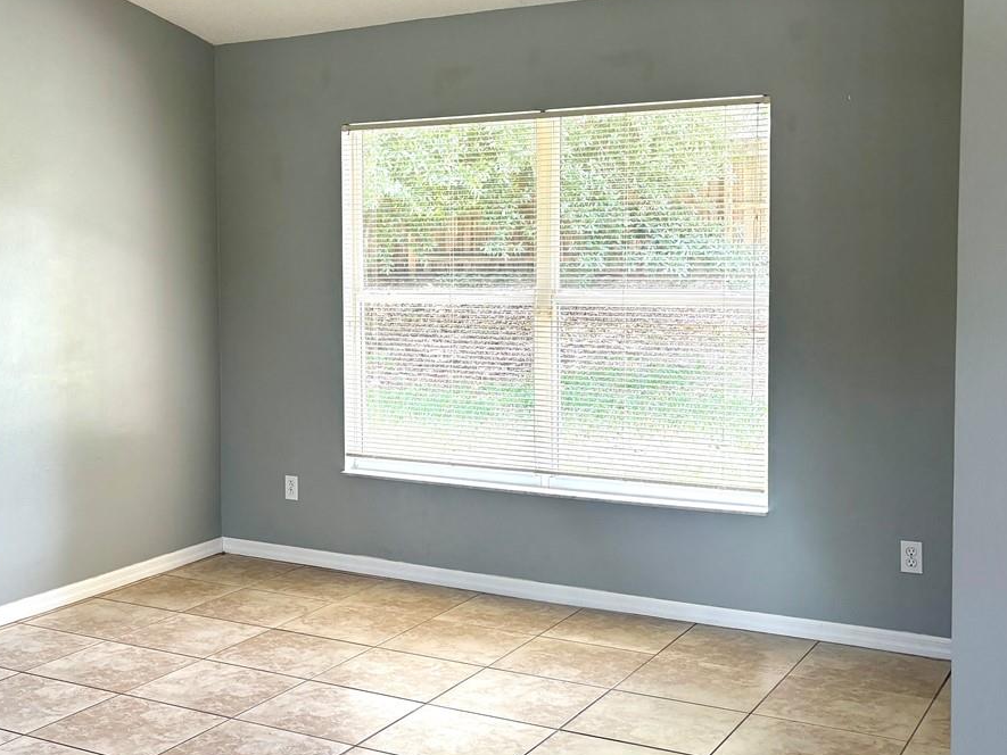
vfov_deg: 30.8
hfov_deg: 39.5
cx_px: 276
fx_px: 1367
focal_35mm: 47
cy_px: 325
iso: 80
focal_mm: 5.96
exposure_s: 1/120
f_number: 1.6
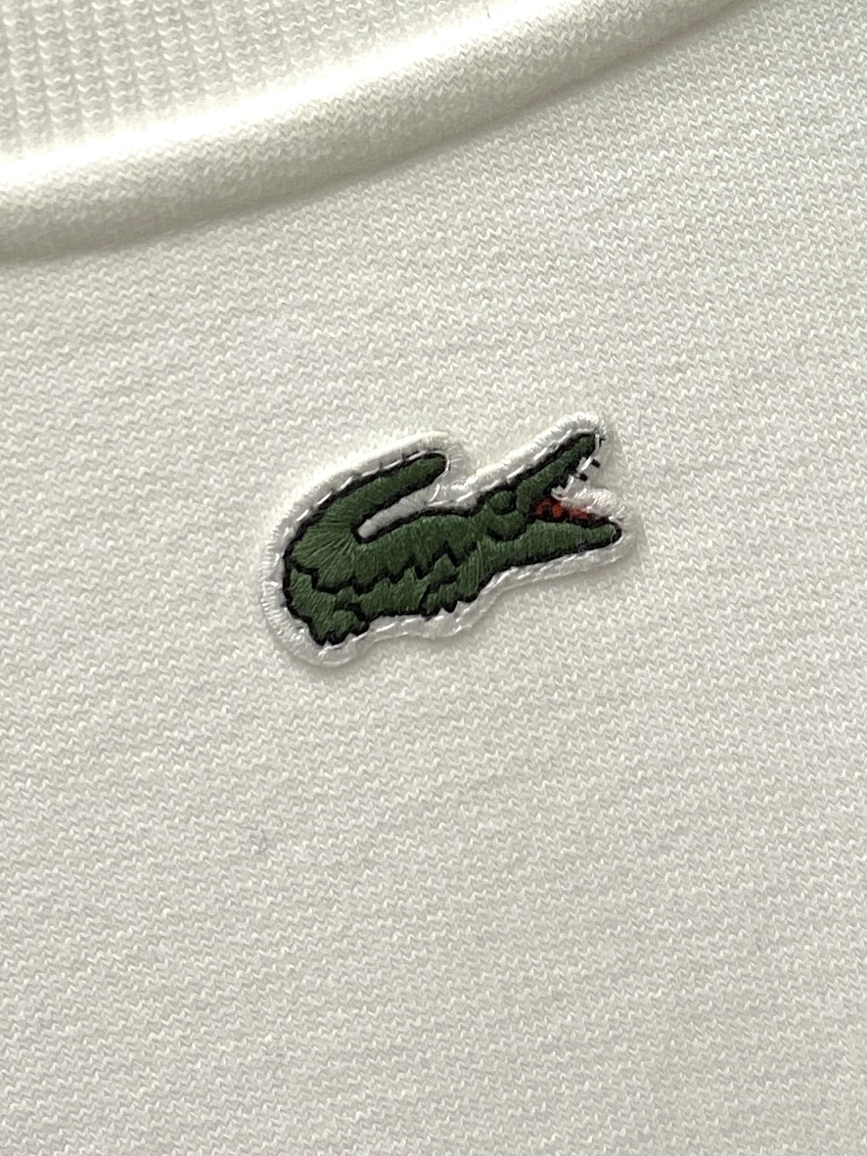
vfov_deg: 67.3
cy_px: 578
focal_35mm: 26
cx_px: 434
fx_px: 868
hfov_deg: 53.1
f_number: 1.8
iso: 50
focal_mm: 4.25
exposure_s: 1/120
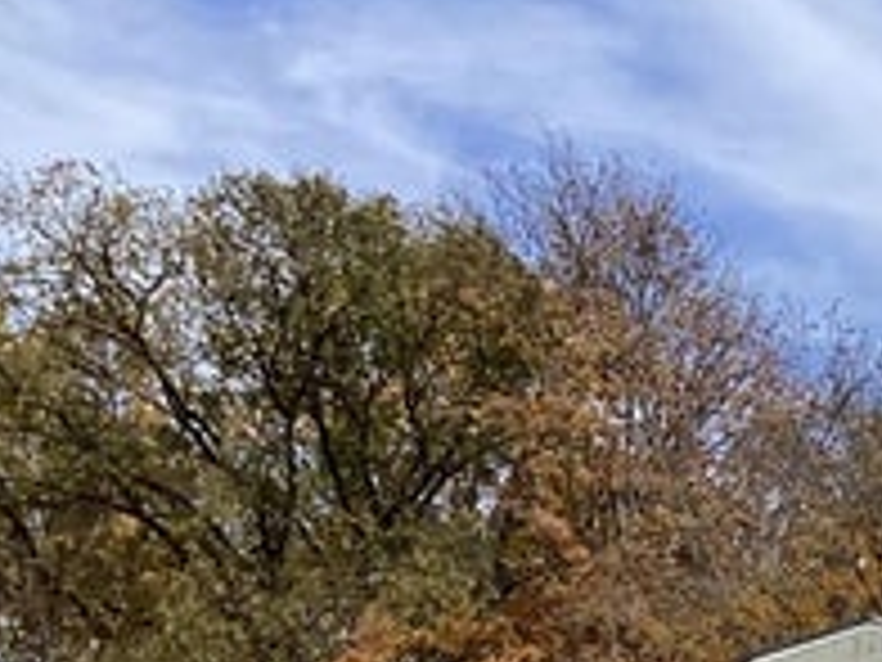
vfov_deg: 10.1
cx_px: 1514
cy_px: 1338
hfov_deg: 13.3
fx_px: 3440
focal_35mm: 135
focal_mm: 3.3
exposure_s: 1/981
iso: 25
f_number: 2.4
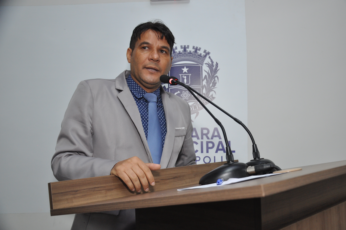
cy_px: 115
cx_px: 173
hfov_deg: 33.4
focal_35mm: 60
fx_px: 576
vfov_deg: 22.6
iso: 640
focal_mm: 40
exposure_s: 1/60
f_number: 5.6
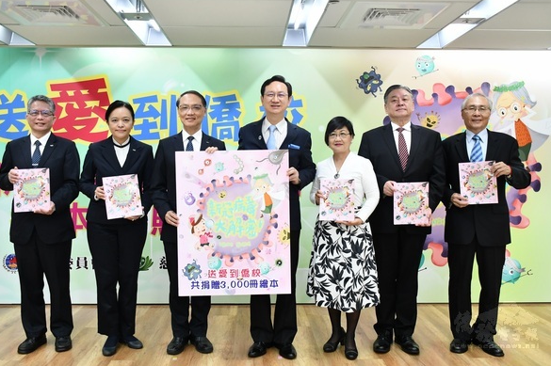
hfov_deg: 54.5
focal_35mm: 35
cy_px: 173
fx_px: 535
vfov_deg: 37.8
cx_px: 266
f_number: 4
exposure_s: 1/160
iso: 1600
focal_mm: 22
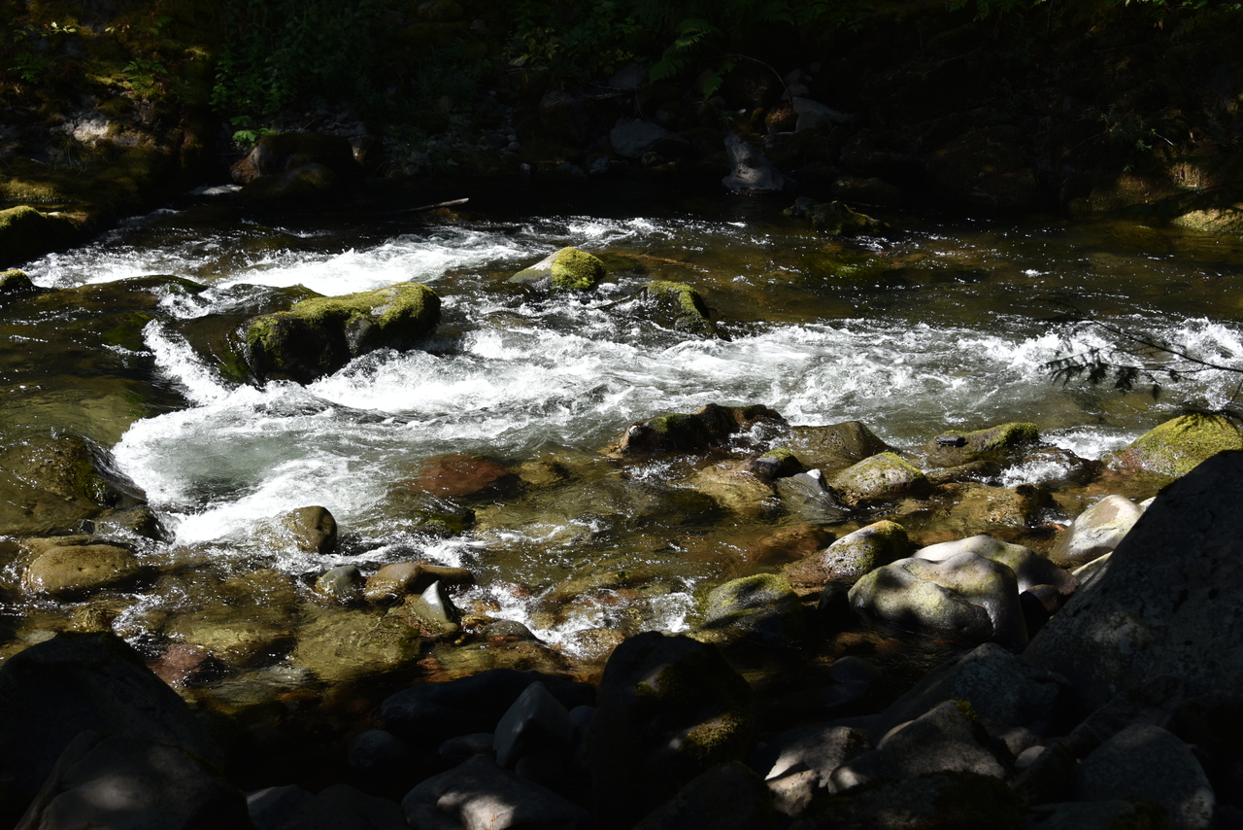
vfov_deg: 20.9
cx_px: 622
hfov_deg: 31.0
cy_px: 415
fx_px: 2245
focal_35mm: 65
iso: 100
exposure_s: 1/200
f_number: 7.1
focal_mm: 65
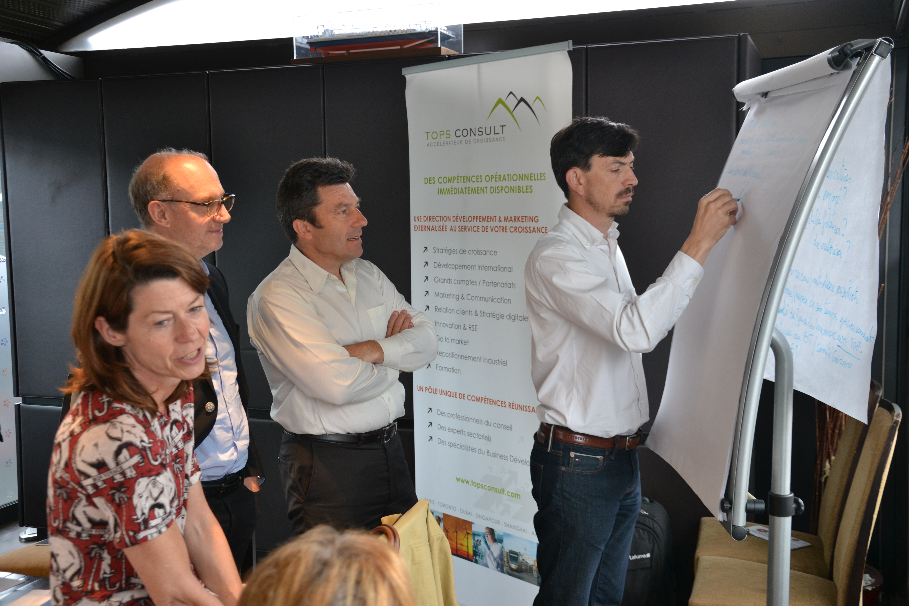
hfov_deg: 46.4
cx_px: 454
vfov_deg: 31.9
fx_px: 1060
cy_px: 303
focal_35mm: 42
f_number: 4
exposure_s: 1/60
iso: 400
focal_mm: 28
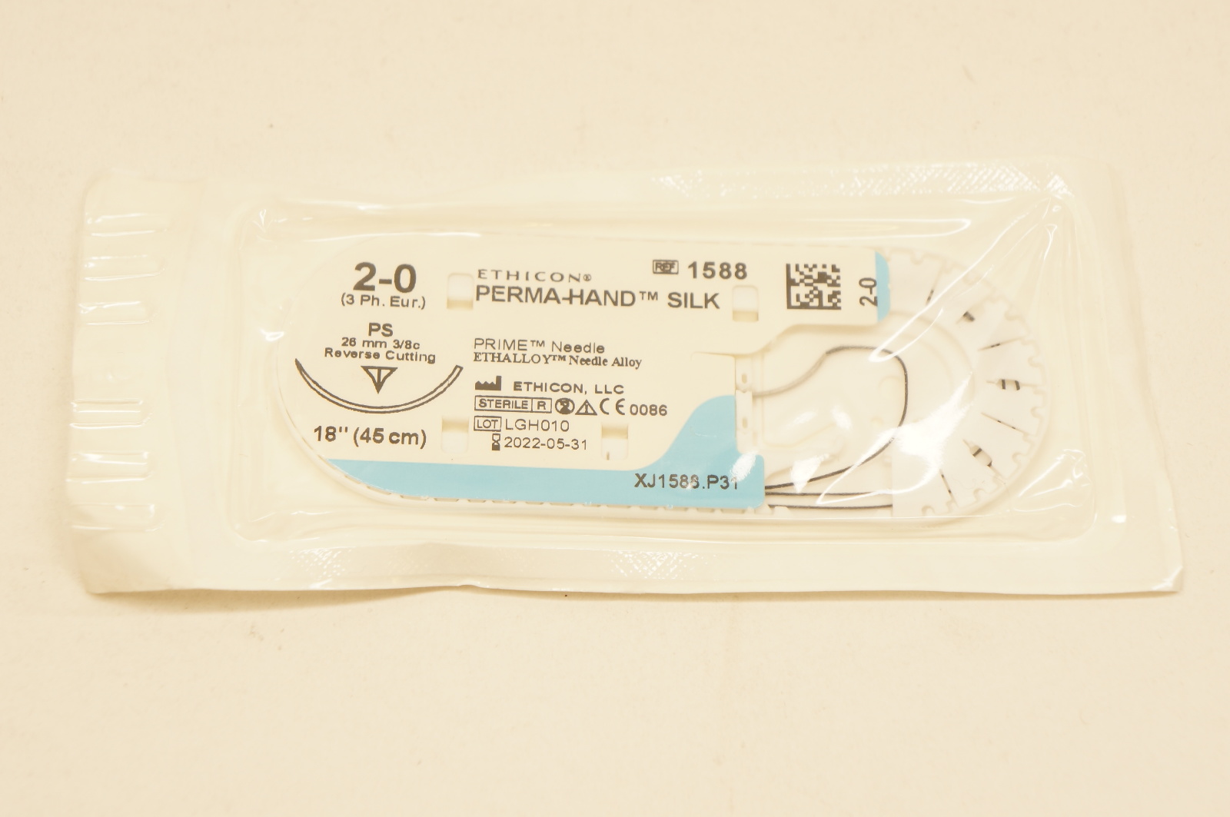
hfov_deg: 24.6
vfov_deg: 16.5
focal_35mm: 82
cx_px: 615
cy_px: 408
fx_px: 2816
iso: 400
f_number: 6.3
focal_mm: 55
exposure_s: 1/80
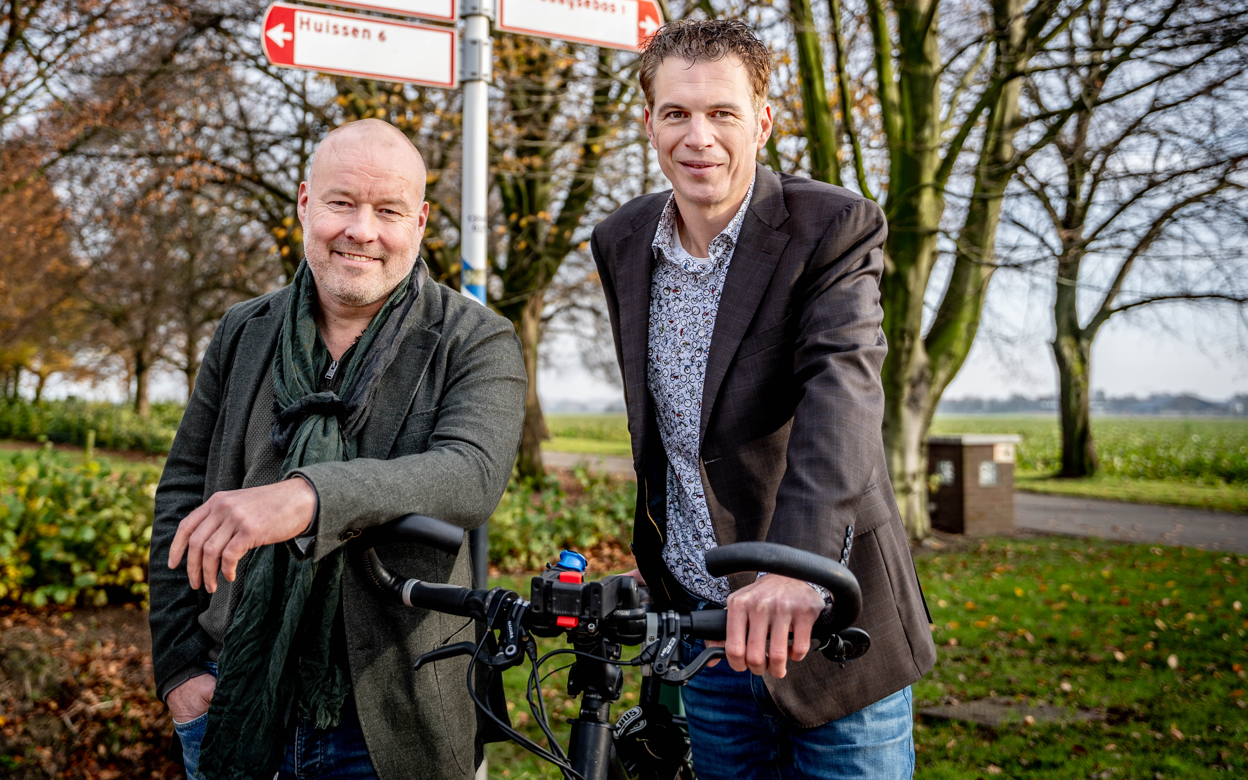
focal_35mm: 41
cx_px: 535
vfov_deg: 31.0
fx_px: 1399
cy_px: 294
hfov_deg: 47.9
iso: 125
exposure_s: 1/400
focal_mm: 33.1
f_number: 2.8
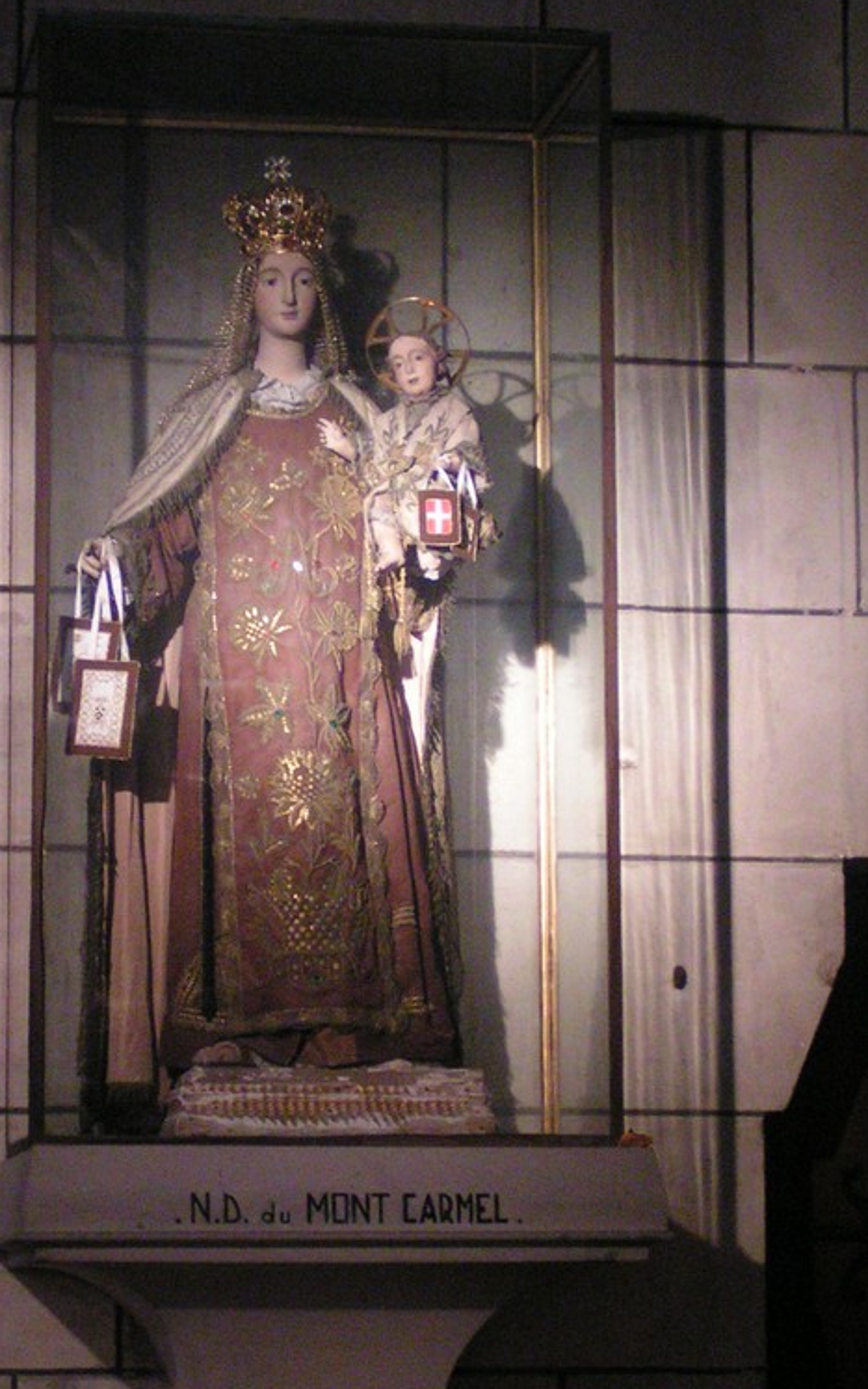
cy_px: 642
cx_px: 296
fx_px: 3898
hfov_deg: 12.7
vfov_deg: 20.2
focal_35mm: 103
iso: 400
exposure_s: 1/25
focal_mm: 10.5
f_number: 3.2
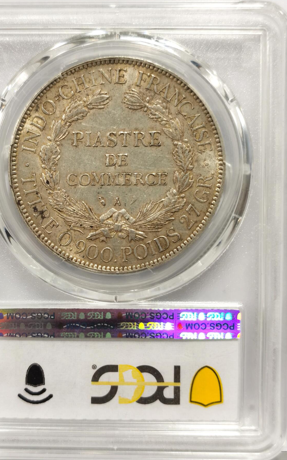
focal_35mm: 58
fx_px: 726
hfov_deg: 22.3
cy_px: 230
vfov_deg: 35.1
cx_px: 115
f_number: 16
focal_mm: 5.56
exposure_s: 1/100
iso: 125
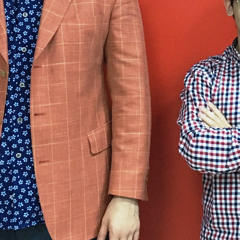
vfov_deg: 19.2
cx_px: 252
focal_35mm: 89
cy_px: 35
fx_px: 698
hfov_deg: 18.9
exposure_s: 1/20
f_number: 2.2
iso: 200
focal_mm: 4.15
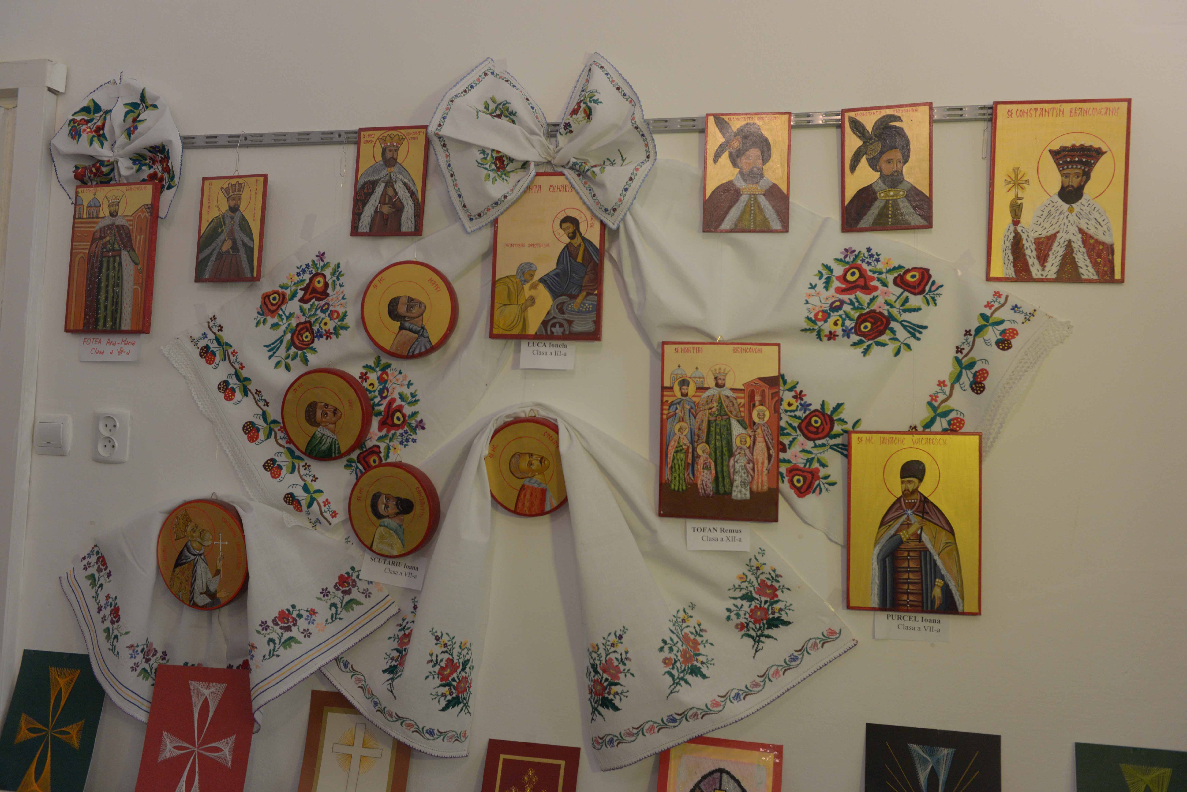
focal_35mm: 31
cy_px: 396
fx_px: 1022
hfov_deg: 60.3
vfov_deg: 42.4
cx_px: 594
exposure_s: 1/80
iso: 2000
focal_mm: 31
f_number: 4.5
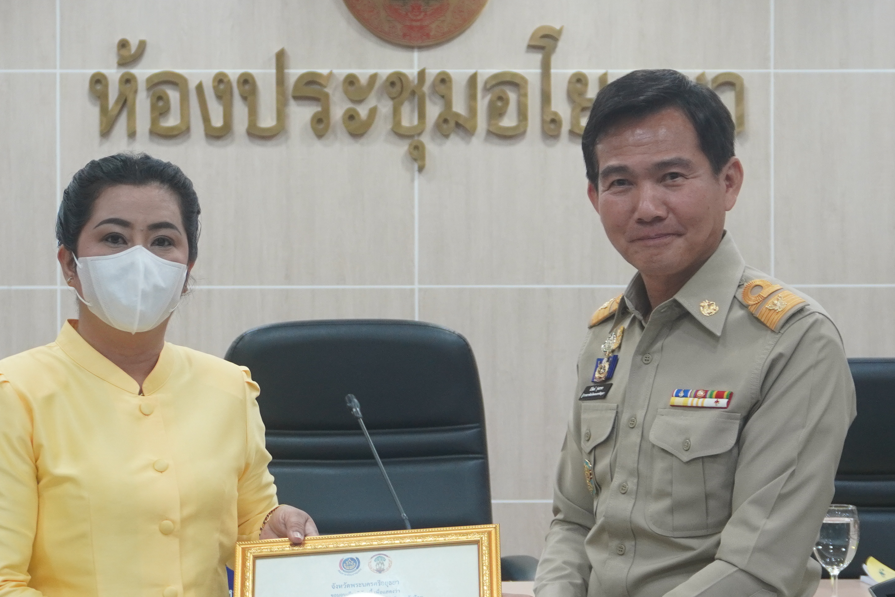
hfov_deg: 21.2
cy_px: 347
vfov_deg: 14.2
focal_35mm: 96
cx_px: 419
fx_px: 2387
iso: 500
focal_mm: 31
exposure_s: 1/50
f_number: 5
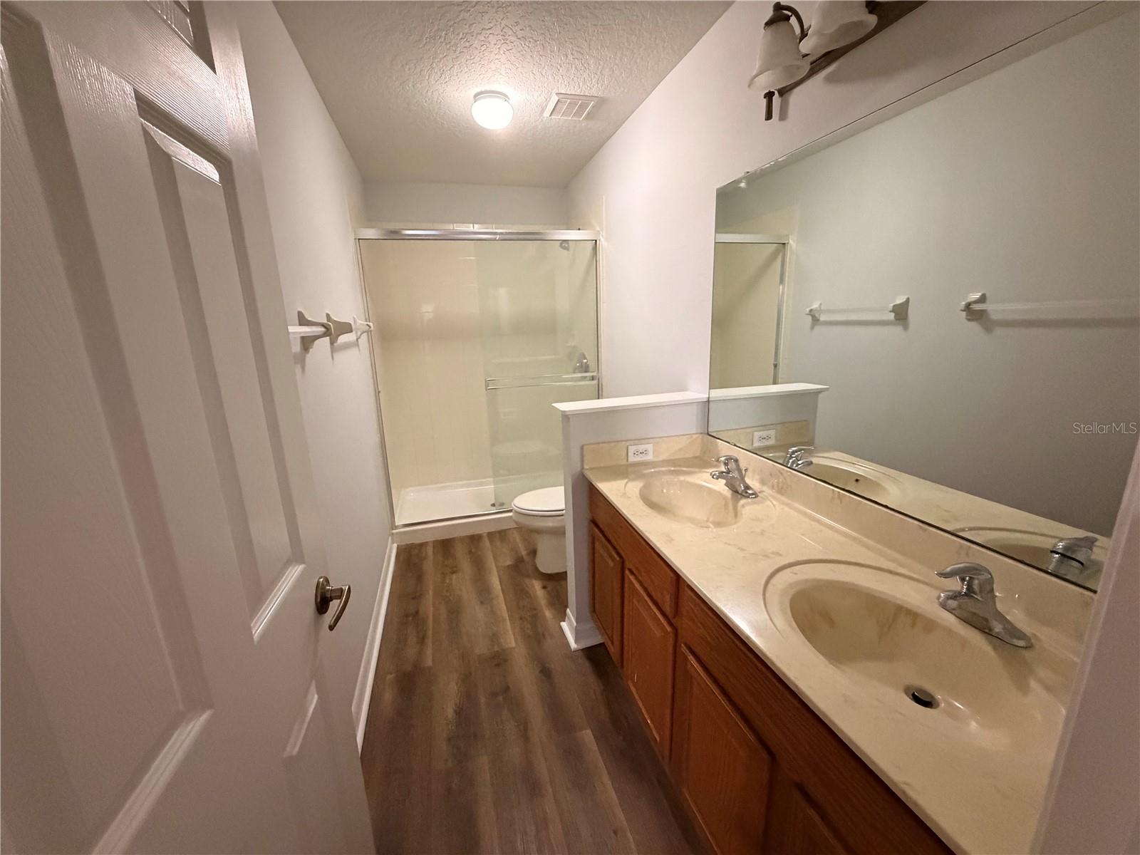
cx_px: 570
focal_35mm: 14
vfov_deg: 85.7
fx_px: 461
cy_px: 428
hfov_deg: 102.1
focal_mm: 2.22
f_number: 2.2
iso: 1000
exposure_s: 1/60
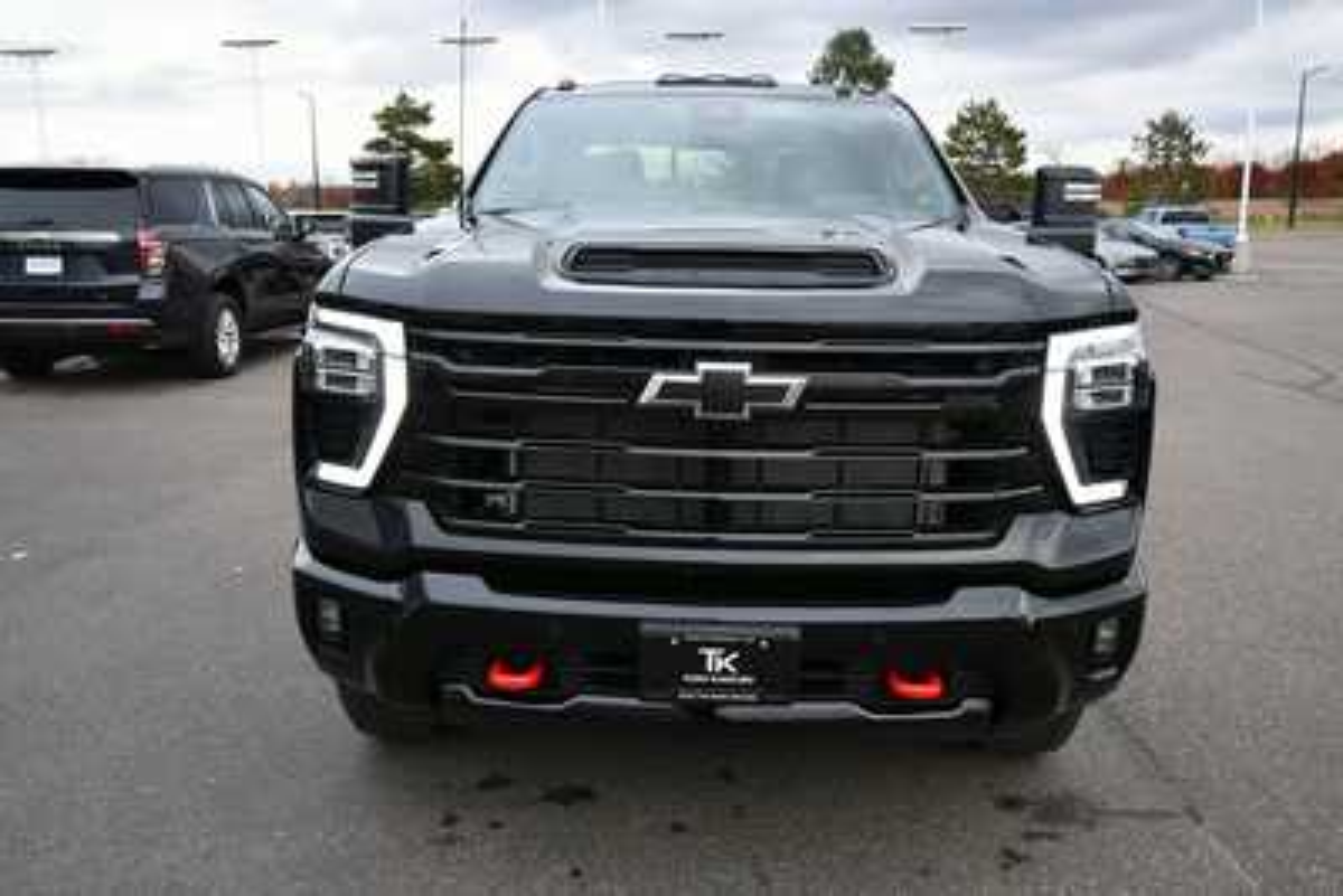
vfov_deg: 43.6
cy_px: 448
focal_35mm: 30
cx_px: 672
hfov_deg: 61.9
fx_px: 1120
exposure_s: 1/250
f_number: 5.6
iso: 450
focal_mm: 20
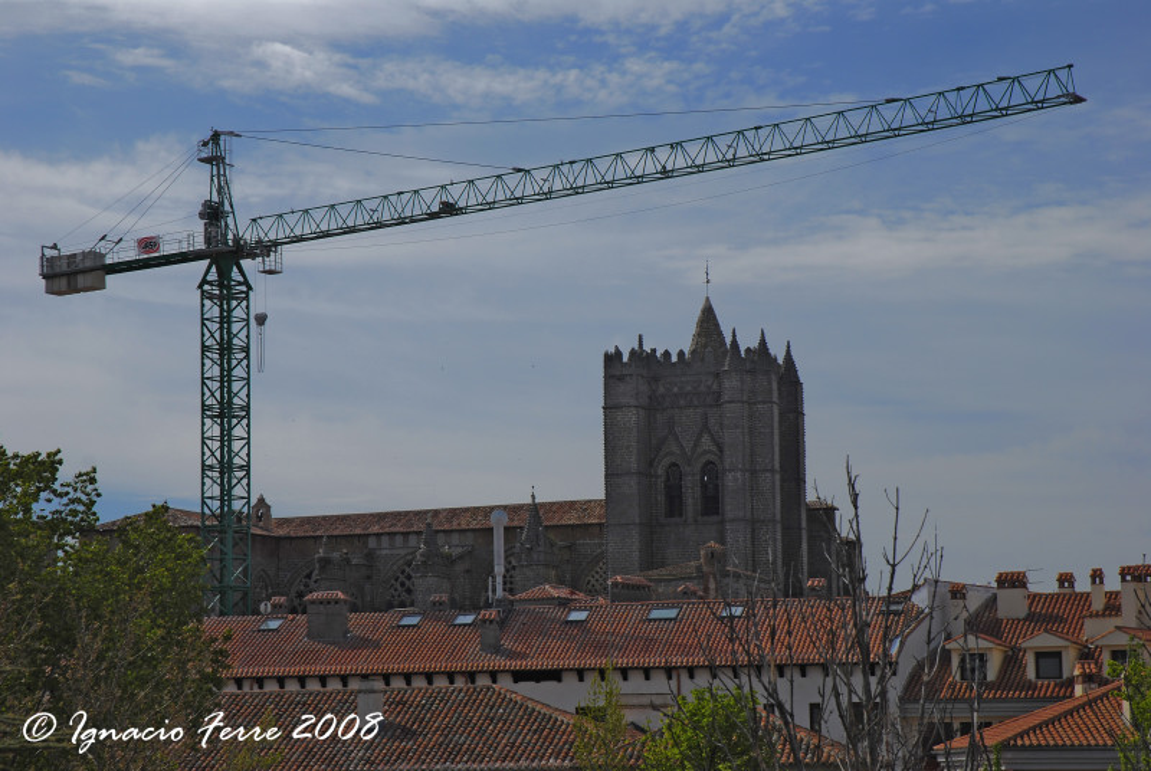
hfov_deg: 21.9
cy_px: 386
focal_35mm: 93
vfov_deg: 14.8
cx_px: 576
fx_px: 2978
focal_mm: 62
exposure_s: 1/125
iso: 100
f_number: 9
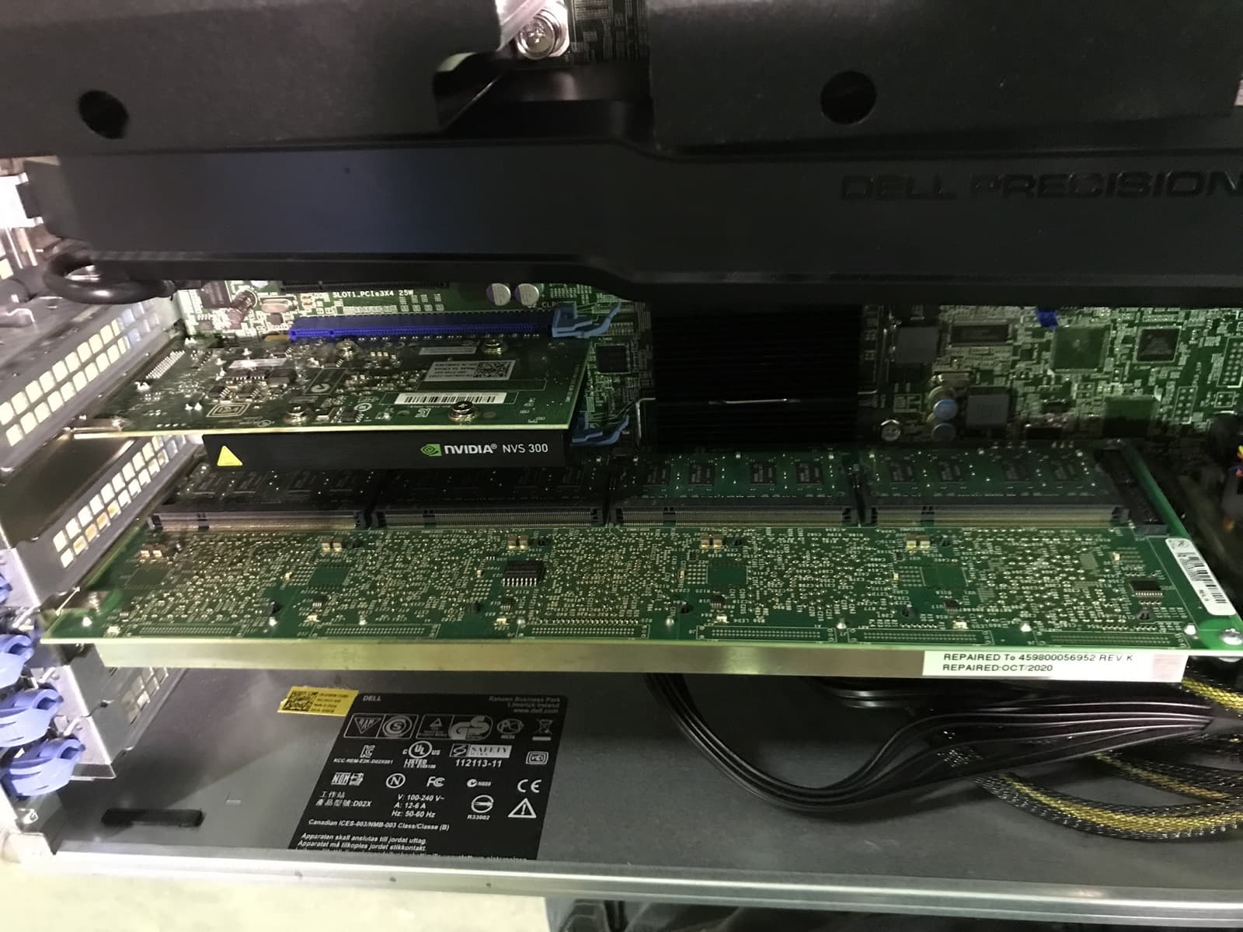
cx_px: 622
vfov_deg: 49.7
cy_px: 466
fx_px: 1005
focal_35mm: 28
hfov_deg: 63.4
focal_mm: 3.99
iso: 100
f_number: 1.8
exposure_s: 1/5
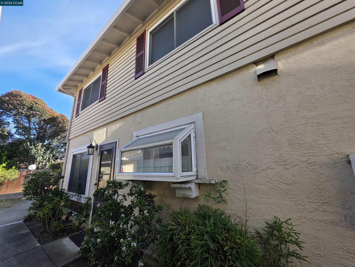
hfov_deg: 106.2
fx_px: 133
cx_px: 178
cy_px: 134
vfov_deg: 89.9
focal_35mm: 13
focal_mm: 2.2
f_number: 1.9
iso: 40
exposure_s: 1/528
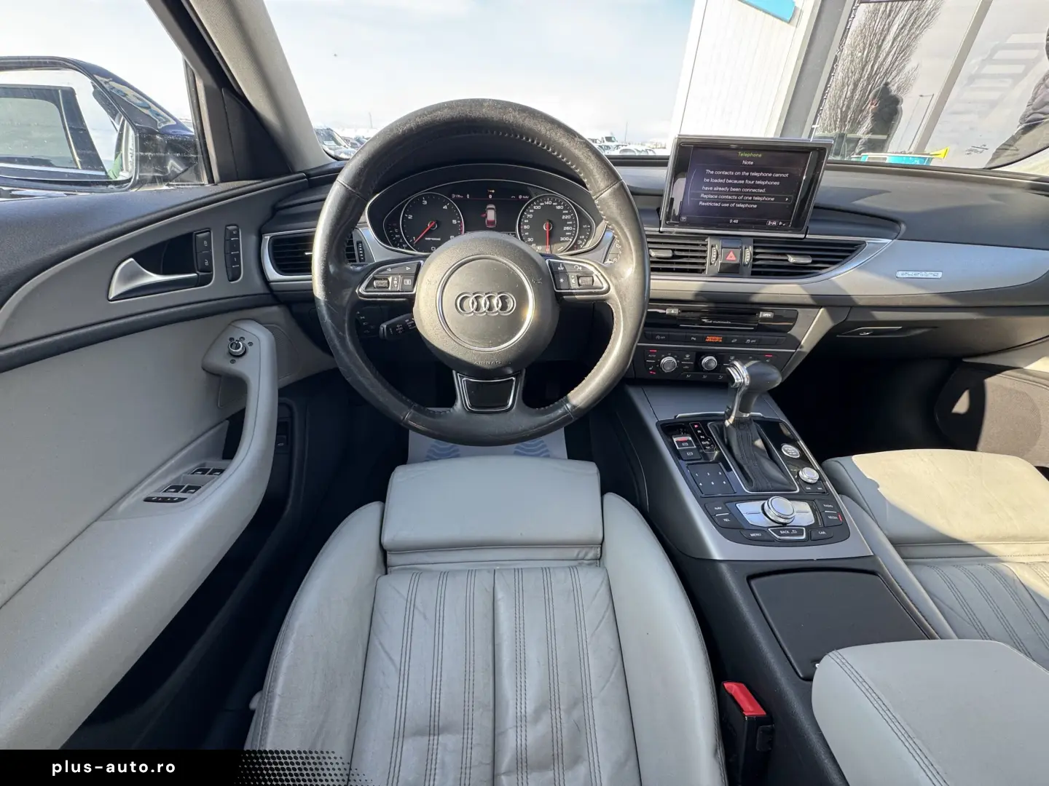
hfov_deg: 102.1
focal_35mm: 14
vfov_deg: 85.7
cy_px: 393
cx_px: 524
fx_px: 424
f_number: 2.2
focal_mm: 2.22
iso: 80
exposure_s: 1/99
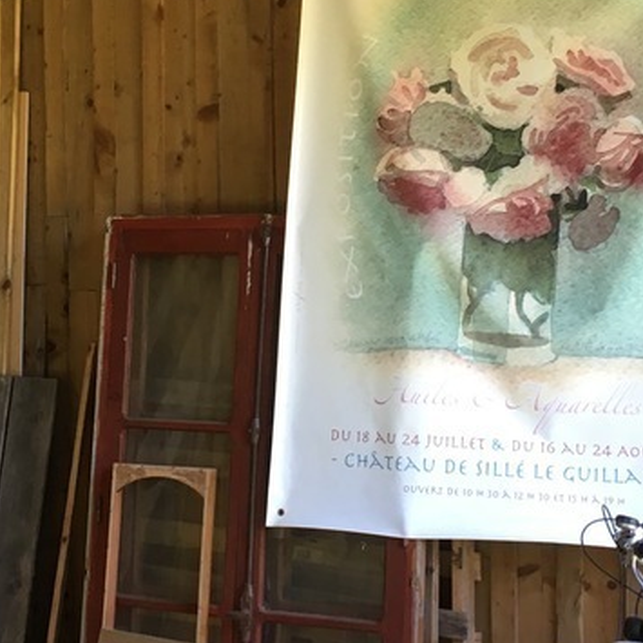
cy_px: 252
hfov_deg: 23.4
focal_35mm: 74
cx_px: 331
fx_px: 1555
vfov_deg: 23.3
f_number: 2.2
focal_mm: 4.15
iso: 32
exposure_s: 1/33
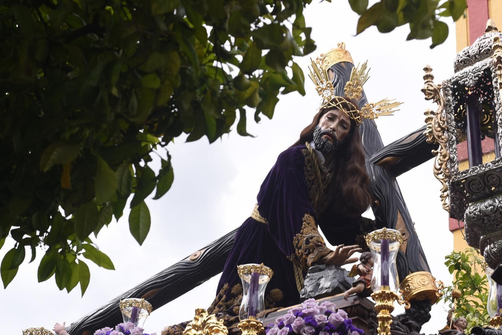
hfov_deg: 24.7
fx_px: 1144
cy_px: 172
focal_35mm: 82
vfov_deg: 16.7
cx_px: 287
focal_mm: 50
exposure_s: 1/125
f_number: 8
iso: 100
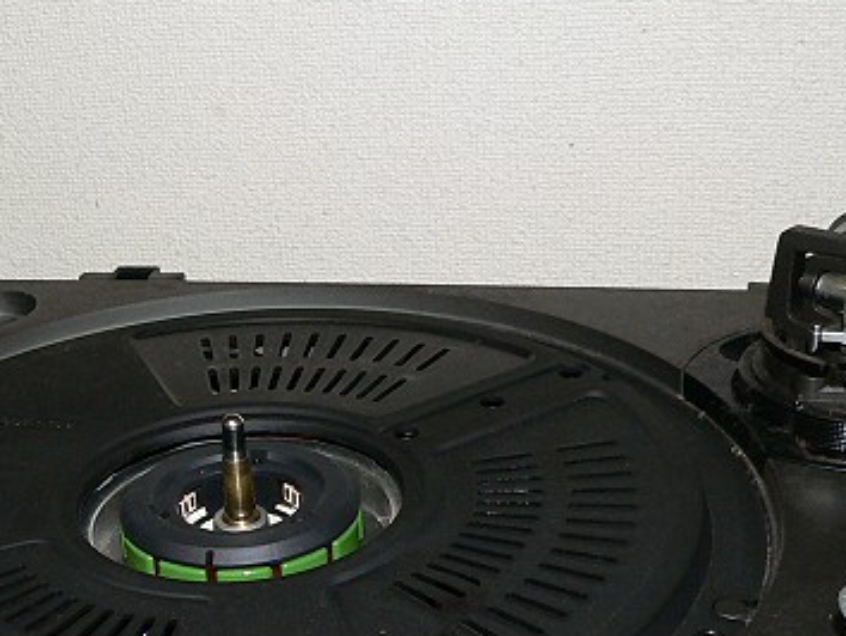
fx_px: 1590
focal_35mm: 65
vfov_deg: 22.5
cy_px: 433
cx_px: 172
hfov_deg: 29.2
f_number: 2.8
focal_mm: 6
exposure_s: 1/60
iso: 200
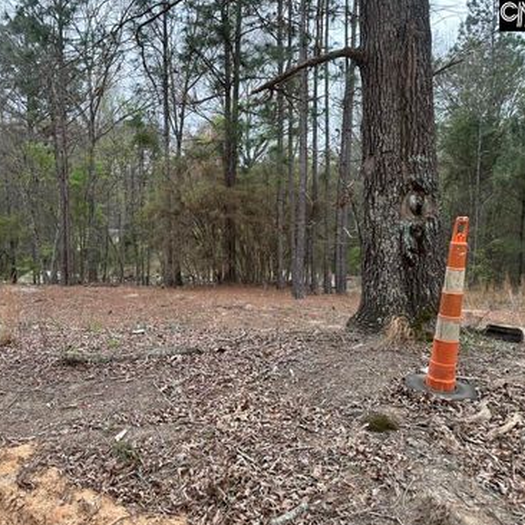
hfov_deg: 55.2
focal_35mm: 29
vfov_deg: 55.6
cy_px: 265
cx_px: 208
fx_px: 498
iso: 100
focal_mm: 6.86
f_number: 1.78
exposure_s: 1/121
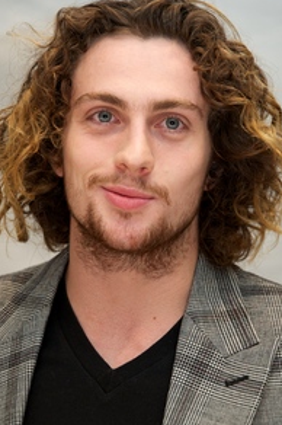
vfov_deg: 7.9
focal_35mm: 260
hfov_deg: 5.3
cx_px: 135
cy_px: 240
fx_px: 3062
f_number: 5.6
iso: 640
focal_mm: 190
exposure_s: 1/60
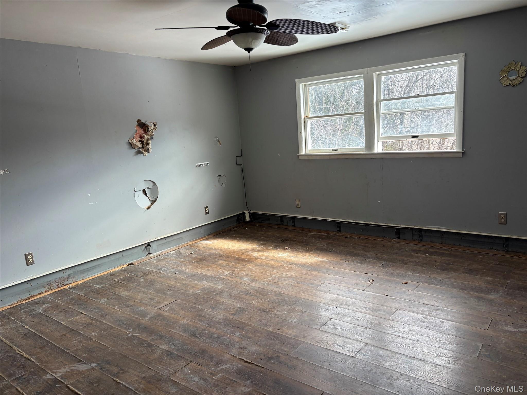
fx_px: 396
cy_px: 198
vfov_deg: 53.1
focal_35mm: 26
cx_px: 264
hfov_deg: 67.3
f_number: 1.6
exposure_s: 1/121
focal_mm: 5.96
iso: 64
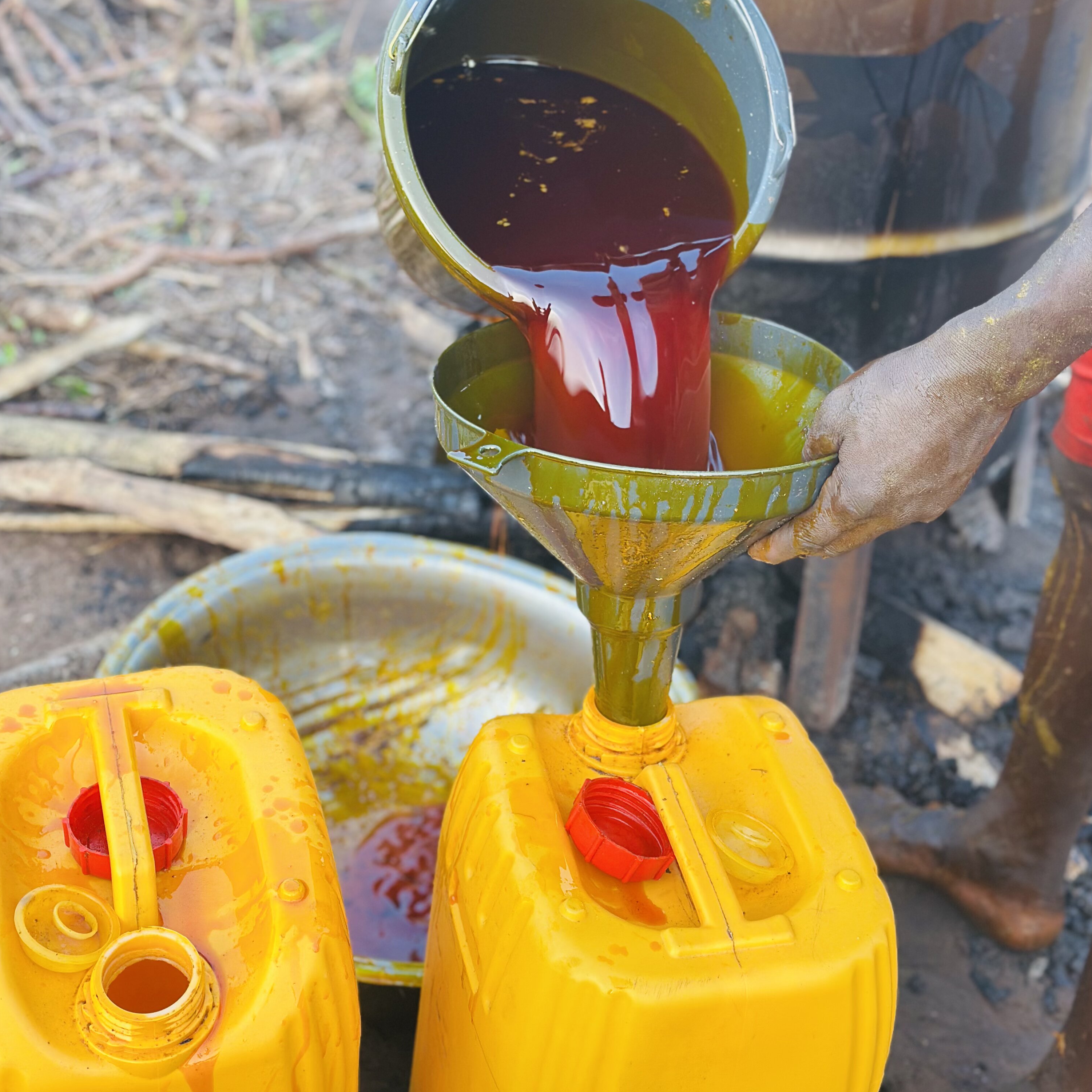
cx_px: 547
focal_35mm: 57
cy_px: 476
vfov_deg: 30.0
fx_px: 2034
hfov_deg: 30.0
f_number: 1.78
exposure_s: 1/79
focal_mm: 6.86
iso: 125
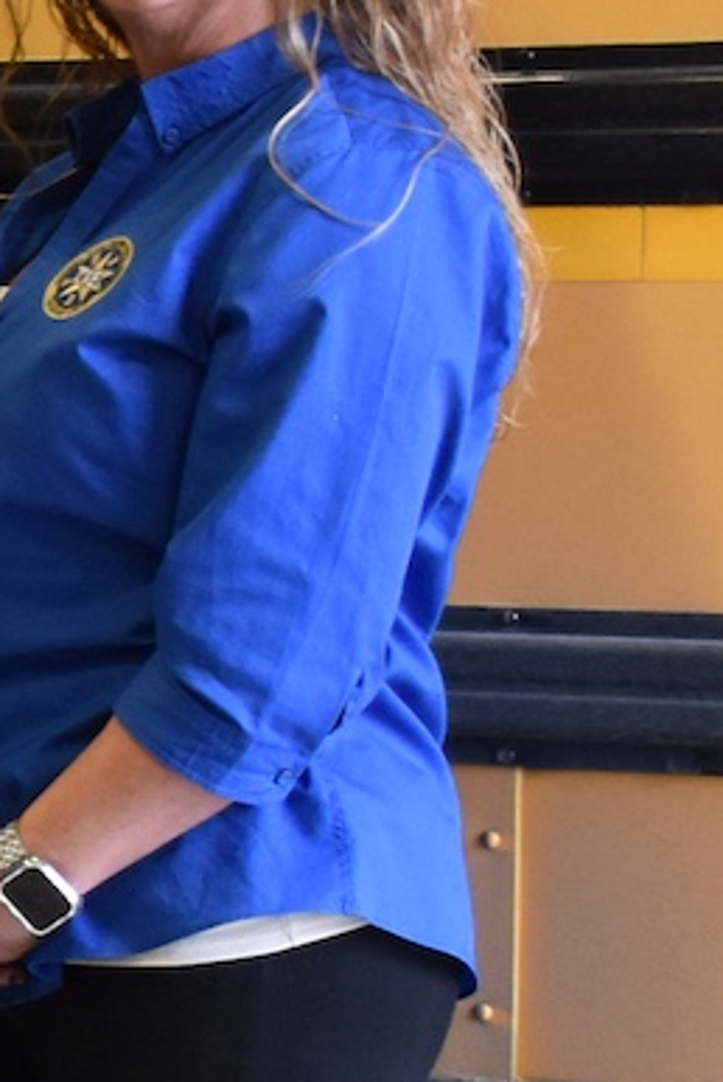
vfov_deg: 12.0
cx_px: -1435
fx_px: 5156
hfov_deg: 7.2
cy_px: 628
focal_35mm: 171
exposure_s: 1/160
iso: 1250
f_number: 4.5
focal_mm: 23
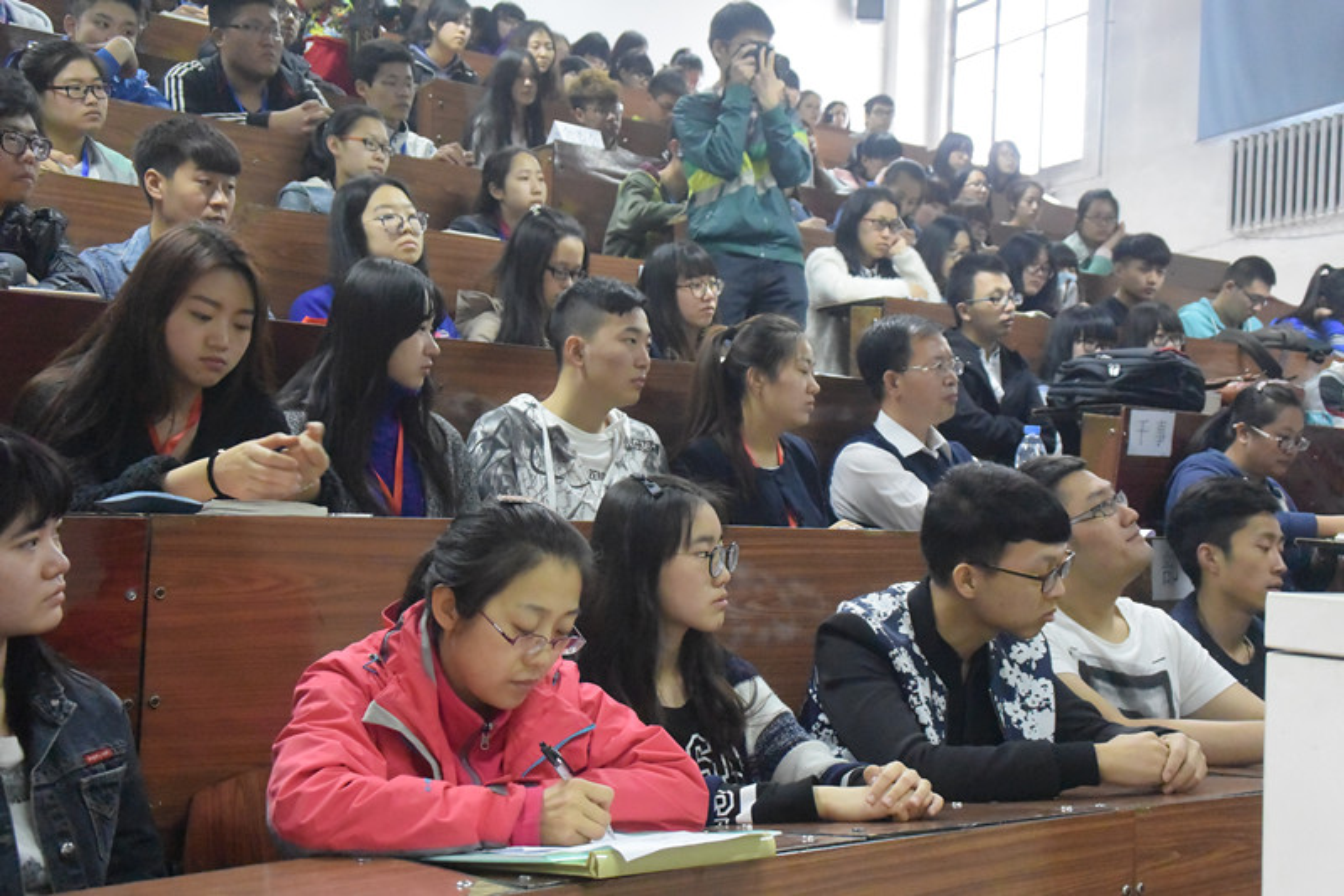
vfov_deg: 27.5
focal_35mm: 49
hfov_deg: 40.4
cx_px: 672
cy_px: 448
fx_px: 1829
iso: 4000
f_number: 4.5
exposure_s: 1/60
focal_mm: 18.4
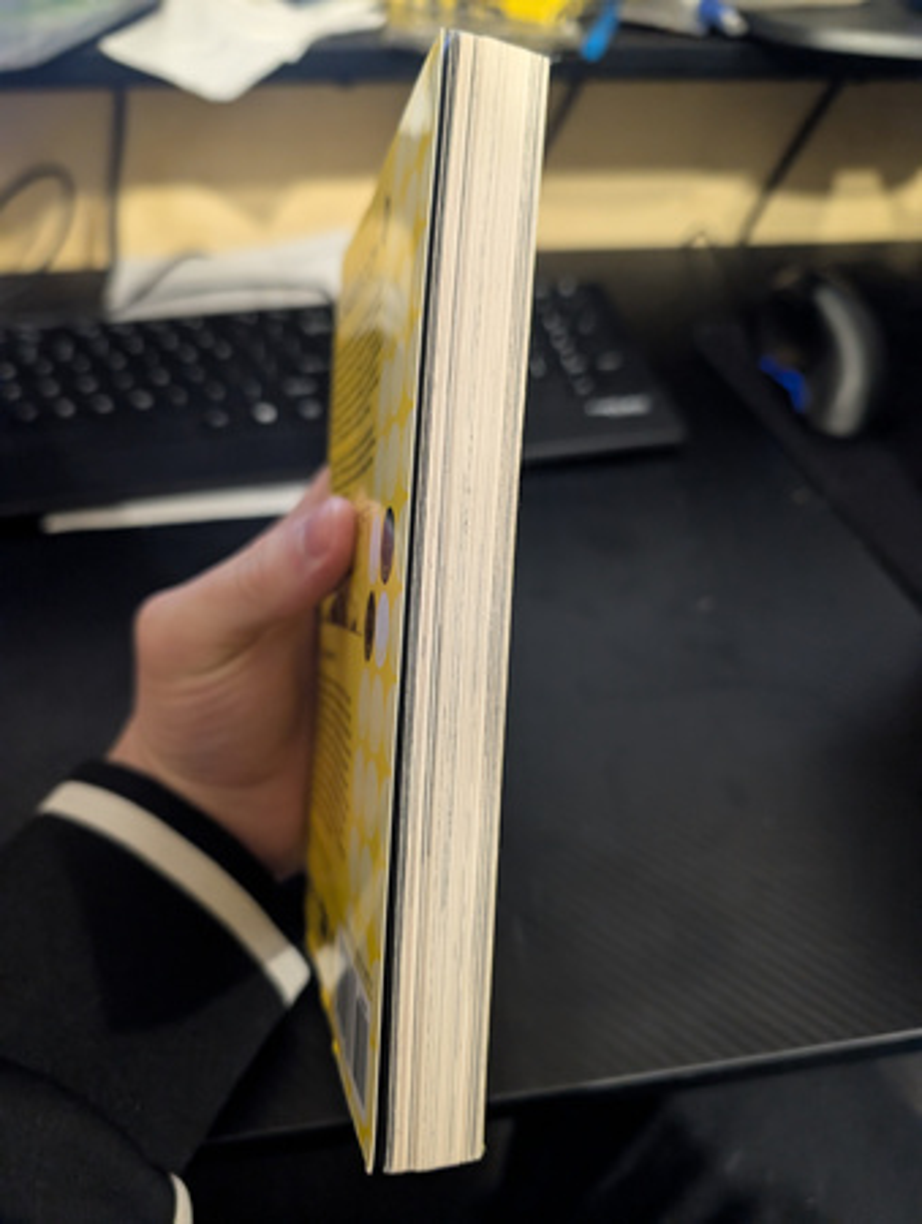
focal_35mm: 24
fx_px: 850
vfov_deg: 71.5
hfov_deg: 57.0
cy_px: 612
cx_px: 461
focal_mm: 6.9
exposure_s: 1/63.9
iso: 887
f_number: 1.68
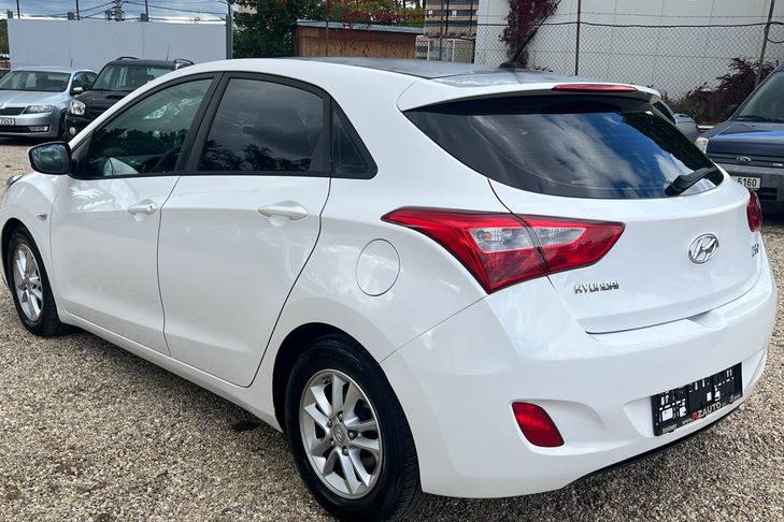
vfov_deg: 34.8
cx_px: 396
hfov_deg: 50.7
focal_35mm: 38
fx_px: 827
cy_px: 333
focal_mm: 5.1
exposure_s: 1/1238
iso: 50
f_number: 1.6
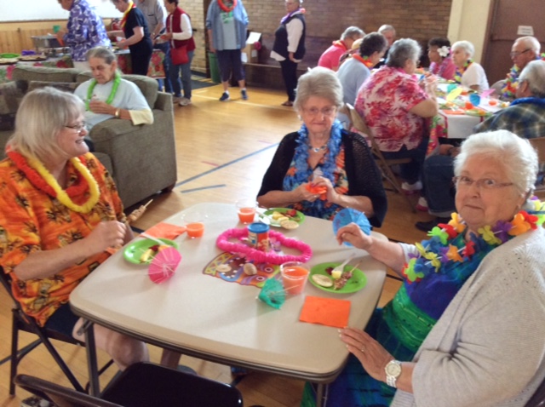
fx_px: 503
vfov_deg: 44.1
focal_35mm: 32
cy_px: 204
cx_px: 272
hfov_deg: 56.9
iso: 160
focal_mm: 3.3
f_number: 2.4
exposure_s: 1/24
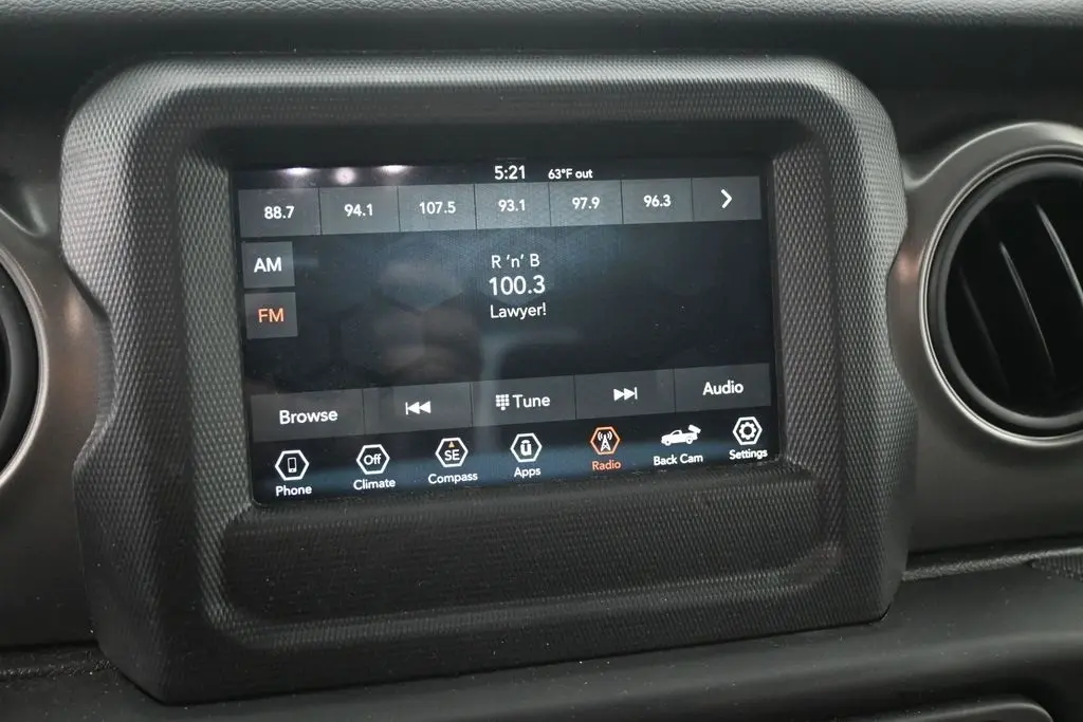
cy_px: 361
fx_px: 1038
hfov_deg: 55.1
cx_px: 542
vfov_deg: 38.4
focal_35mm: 34
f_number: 4.2
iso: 3200
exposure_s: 1/125
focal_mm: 23
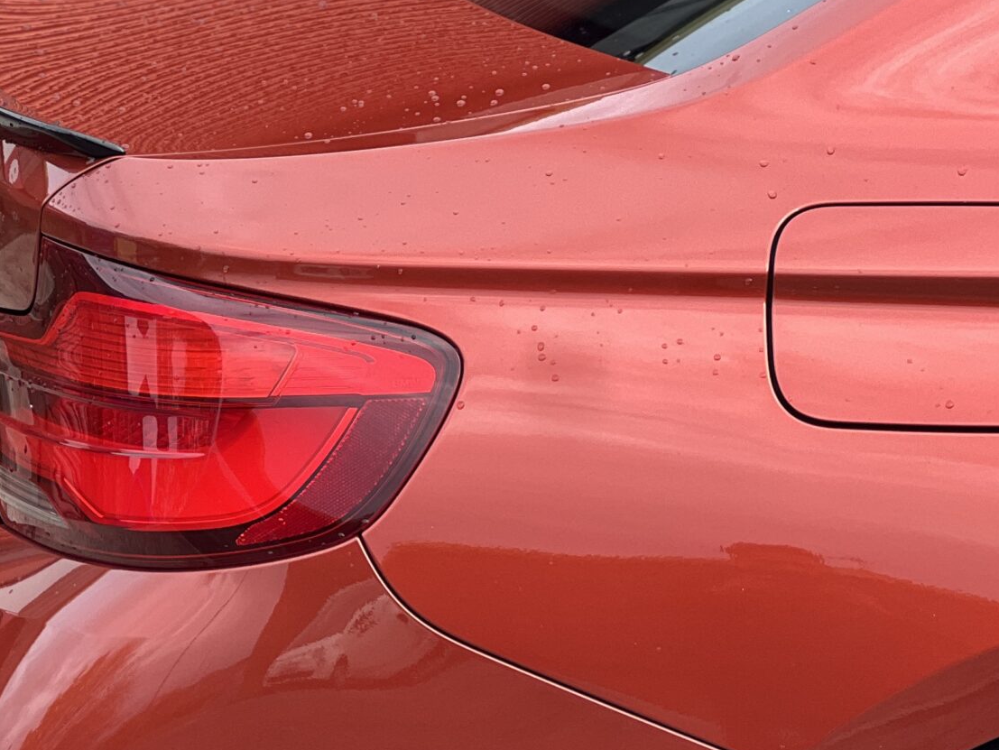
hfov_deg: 11.1
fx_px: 5139
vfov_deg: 8.3
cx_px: 374
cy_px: 612
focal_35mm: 178
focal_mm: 9
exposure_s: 1/121
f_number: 2.8
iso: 40
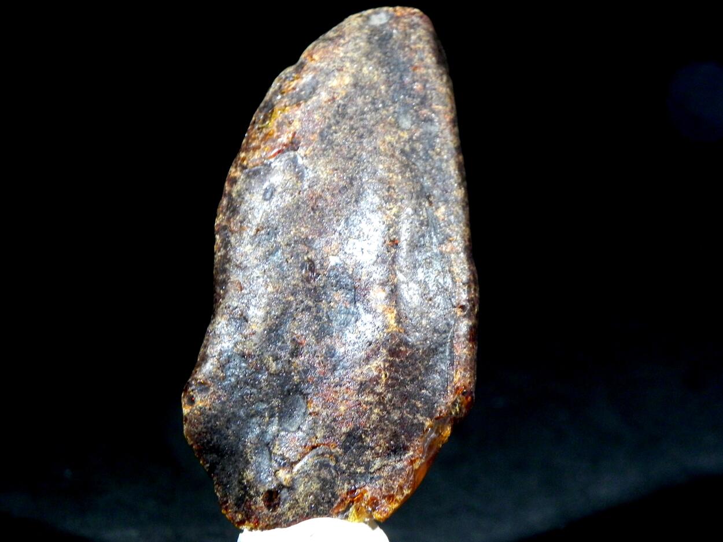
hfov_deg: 26.0
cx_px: 362
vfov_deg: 19.6
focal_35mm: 75
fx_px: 1567
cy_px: 271
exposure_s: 1/16
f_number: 4
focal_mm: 13.4
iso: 400
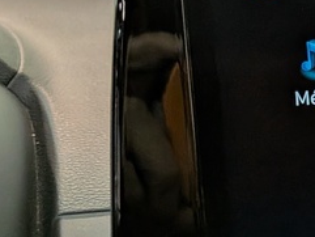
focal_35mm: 102
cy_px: 153
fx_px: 929
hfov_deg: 16.1
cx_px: 578
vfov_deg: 14.5
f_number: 1.7
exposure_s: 1/100
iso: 361
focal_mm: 4.53
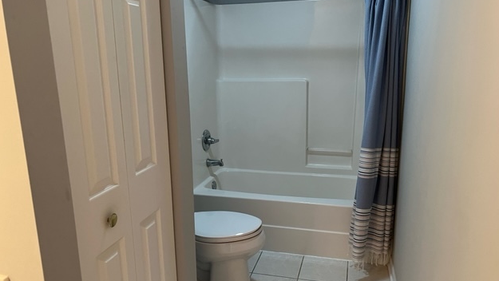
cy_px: 146
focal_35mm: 29
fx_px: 384
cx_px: 254
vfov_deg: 40.2
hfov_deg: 66.0
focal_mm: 5.7
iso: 160
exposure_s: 1/60
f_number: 1.5
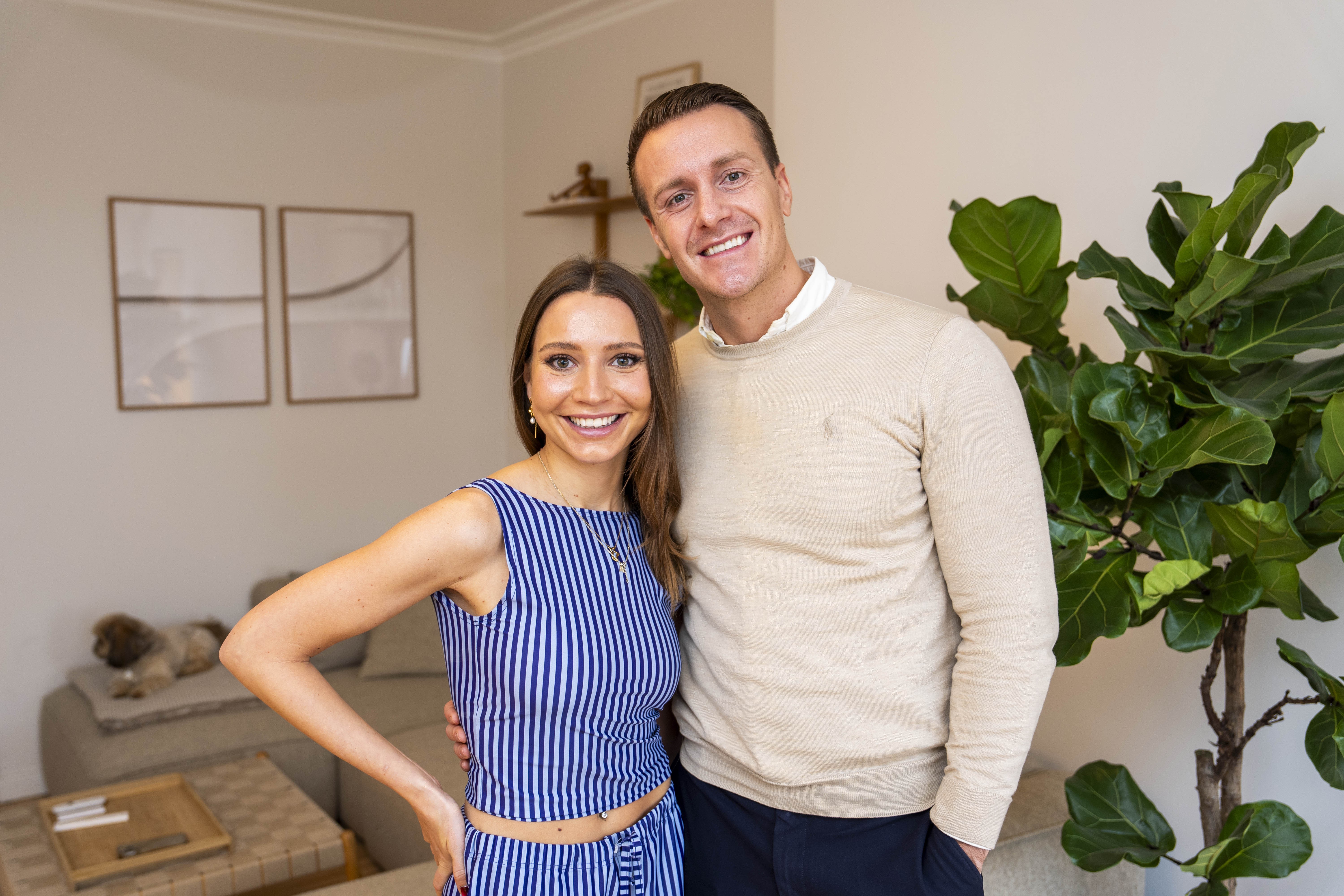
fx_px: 1232
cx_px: 672
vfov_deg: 40.0
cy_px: 448
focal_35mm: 33
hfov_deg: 57.2
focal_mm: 33
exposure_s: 1/25
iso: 500
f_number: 2.8
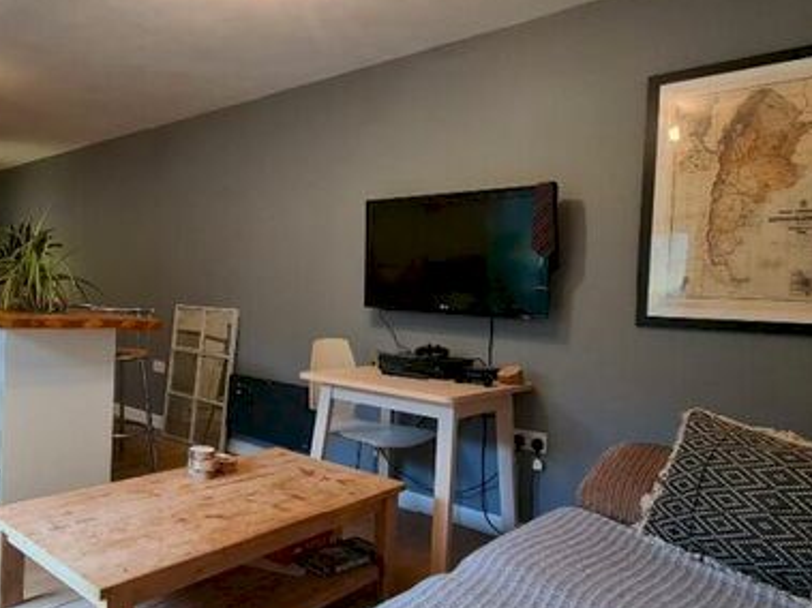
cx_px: 236
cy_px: 307
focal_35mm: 24
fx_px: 563
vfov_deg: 56.8
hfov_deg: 68.4
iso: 320
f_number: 2.2
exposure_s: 1/33
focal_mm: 2.22
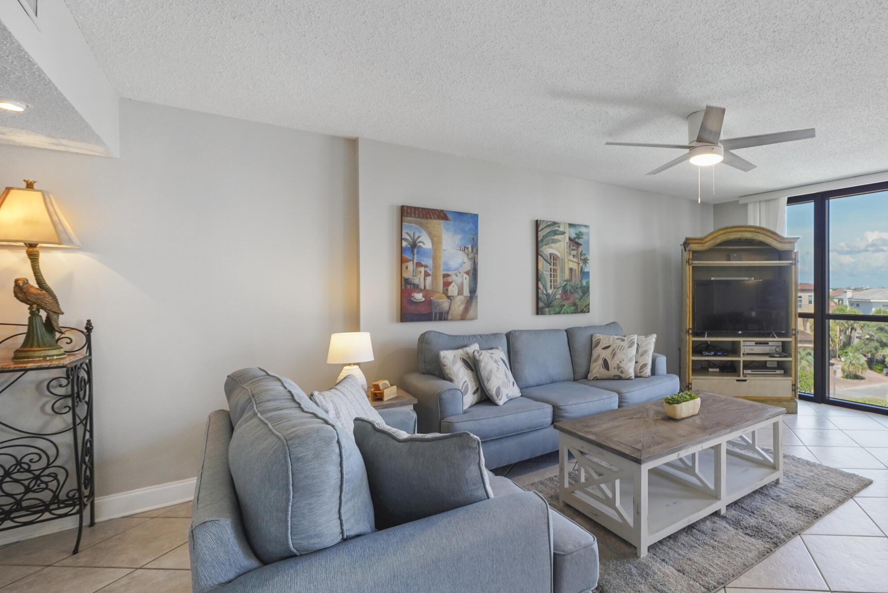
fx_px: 444
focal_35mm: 18
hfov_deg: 84.5
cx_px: 639
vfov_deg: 67.4
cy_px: 291
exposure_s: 1/50
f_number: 8
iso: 100
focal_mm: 12
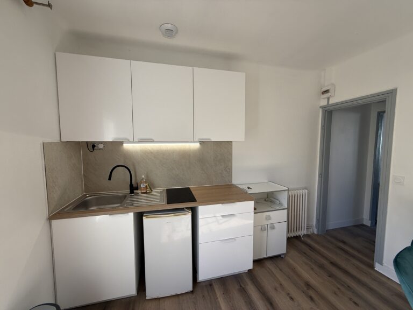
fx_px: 167
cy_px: 155
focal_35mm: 14
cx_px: 206
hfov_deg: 102.1
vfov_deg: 85.7
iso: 64
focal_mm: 2.22
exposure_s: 1/199
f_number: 2.2
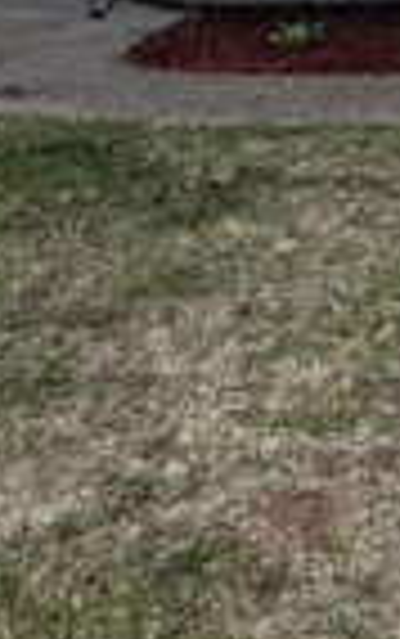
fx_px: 1062
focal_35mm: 61
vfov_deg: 26.6
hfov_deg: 18.4
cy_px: -252
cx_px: 634
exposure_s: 1/334
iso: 40
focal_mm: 2.22
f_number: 2.2
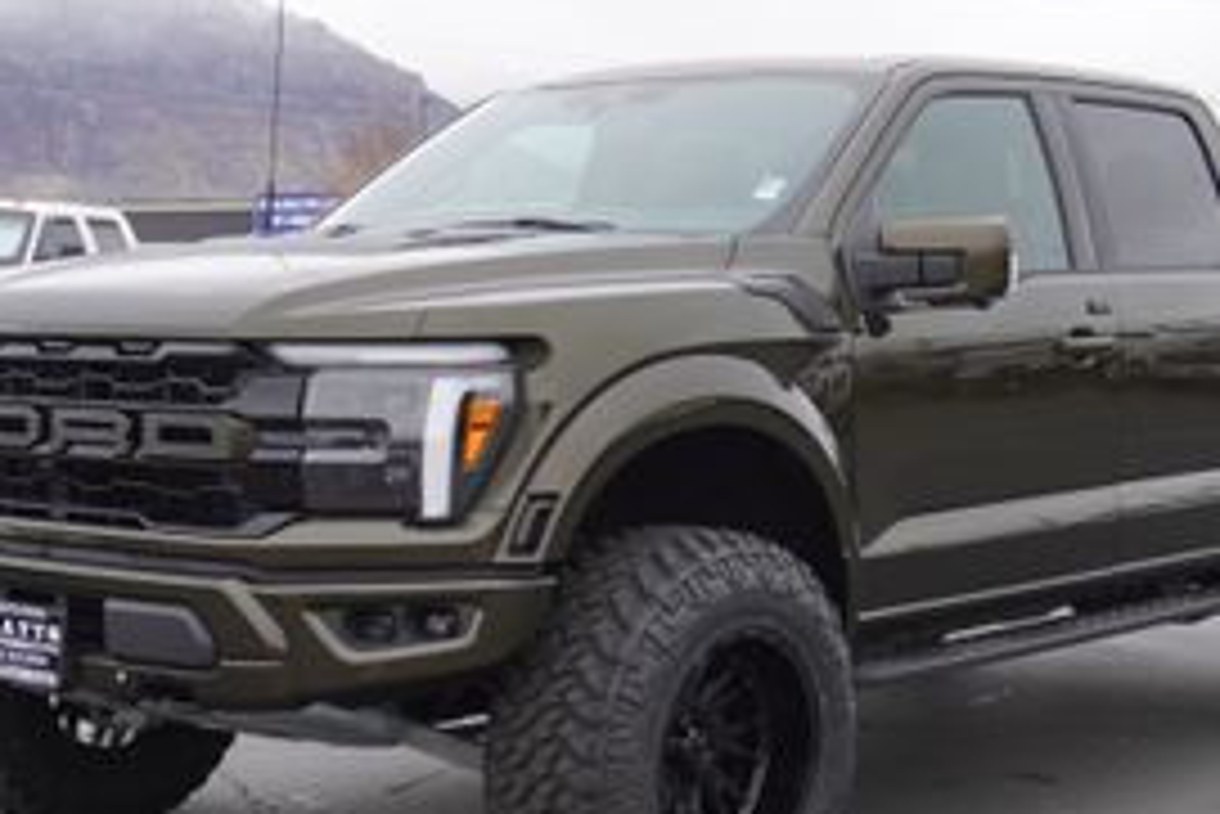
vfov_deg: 19.8
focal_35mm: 69
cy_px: 510
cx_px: 680
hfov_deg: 29.3
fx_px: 2331
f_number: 5.6
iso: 100
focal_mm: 31
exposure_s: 1/80
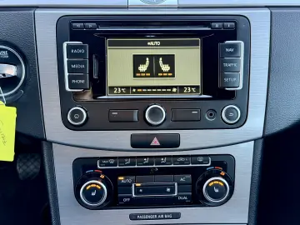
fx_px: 208
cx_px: 150
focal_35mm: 24
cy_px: 112
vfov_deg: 56.8
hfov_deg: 71.6
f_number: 1.78
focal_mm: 6.76
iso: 200
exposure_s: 1/91
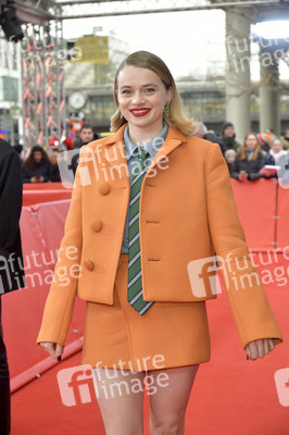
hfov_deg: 19.4
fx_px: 844
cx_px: 144
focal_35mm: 70
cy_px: 218
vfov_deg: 28.9
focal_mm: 70
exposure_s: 1/200
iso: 1250
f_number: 5.6
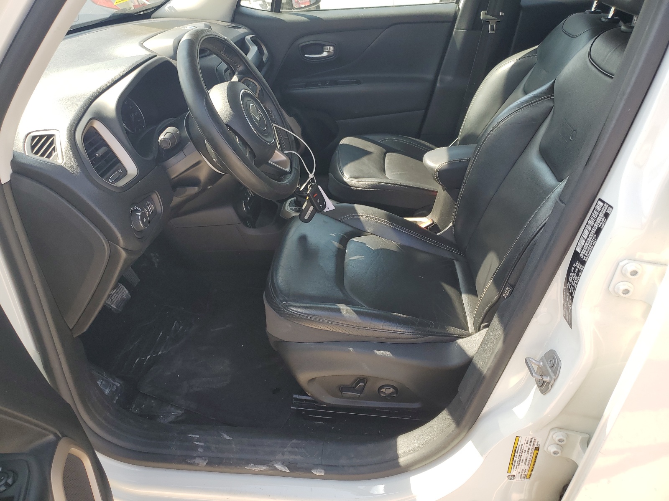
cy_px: 250
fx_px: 502
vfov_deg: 53.1
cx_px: 334
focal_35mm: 26
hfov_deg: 67.3
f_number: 1.5
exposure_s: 1/455
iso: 50
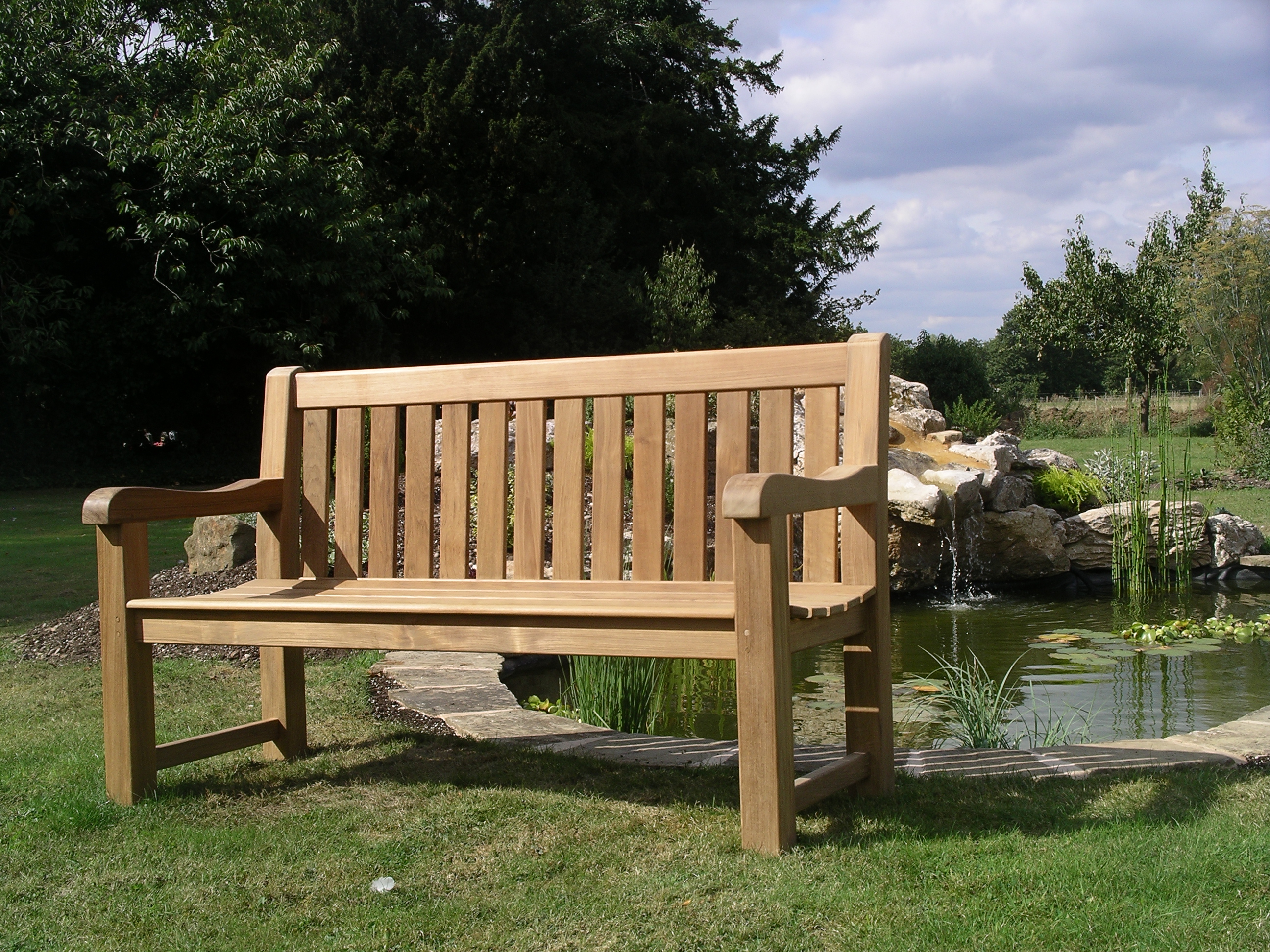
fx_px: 1908
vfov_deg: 28.0
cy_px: 476
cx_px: 635
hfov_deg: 36.8
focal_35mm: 52
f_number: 5.6
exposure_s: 1/387
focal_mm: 10.9
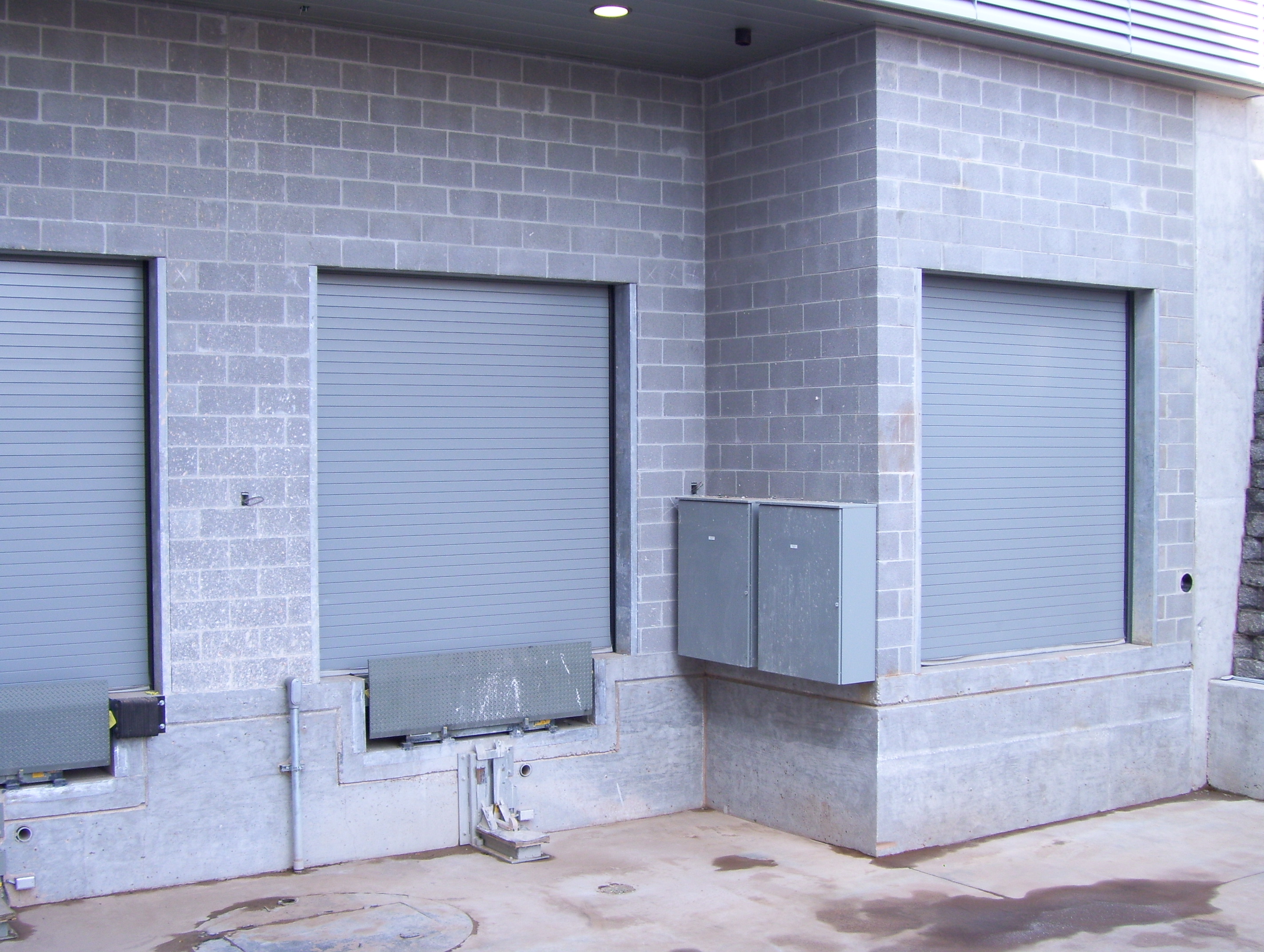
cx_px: 632
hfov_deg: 42.0
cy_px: 476
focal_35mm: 45
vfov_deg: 32.3
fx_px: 1645
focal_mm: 7.6
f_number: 3
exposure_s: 1/125
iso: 80
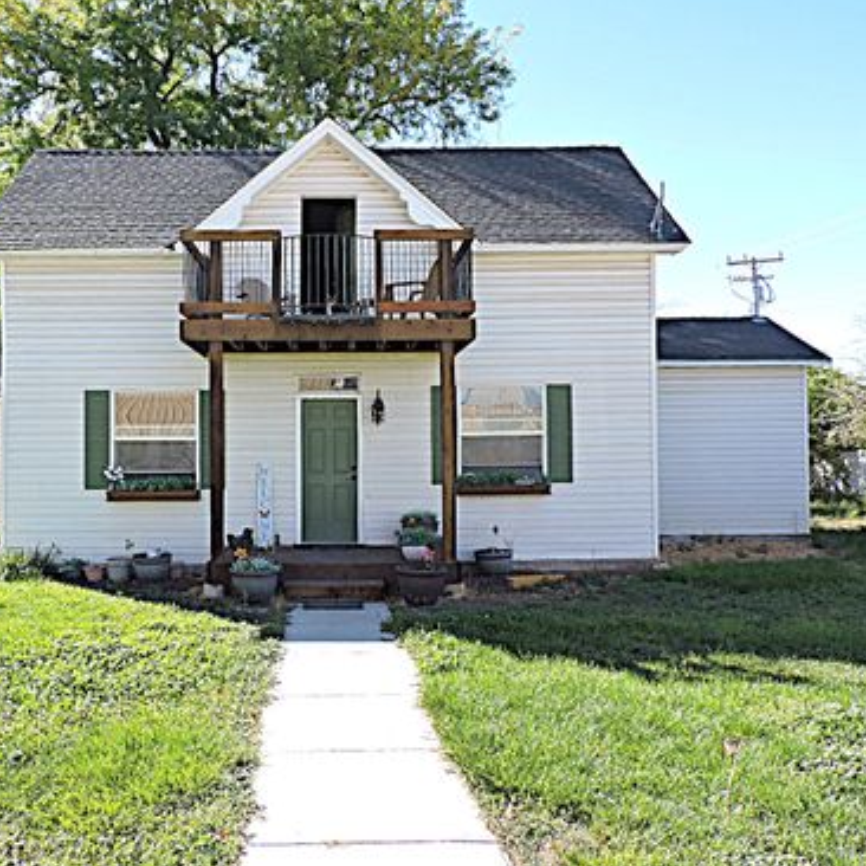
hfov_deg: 55.0
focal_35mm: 29
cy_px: 432
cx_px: 329
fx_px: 821
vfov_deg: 55.6
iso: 100
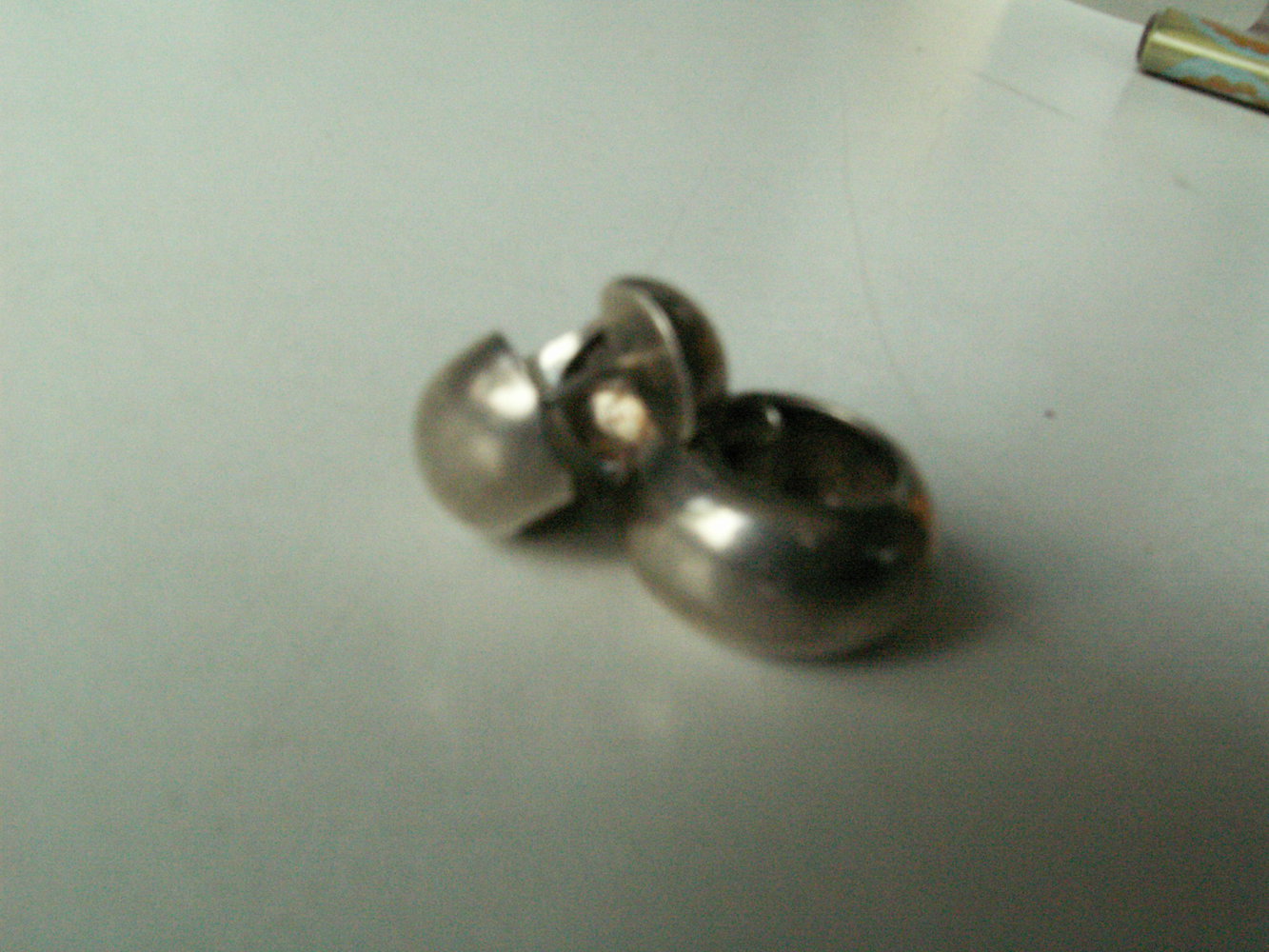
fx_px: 1283
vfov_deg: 40.7
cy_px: 476
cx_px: 634
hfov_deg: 52.6
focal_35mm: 35
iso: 320
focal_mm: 5.86
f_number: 7.1
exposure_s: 1/250
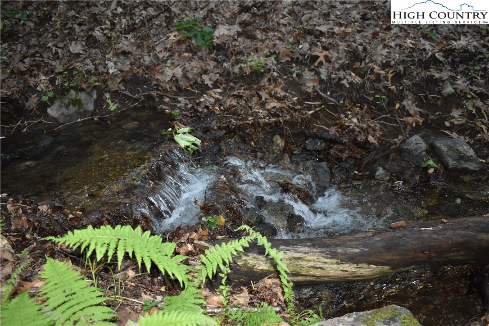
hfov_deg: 61.9
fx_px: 407
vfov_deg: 43.6
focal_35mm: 30
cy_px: 163
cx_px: 244
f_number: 3.5
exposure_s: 1/125
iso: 1600
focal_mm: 20
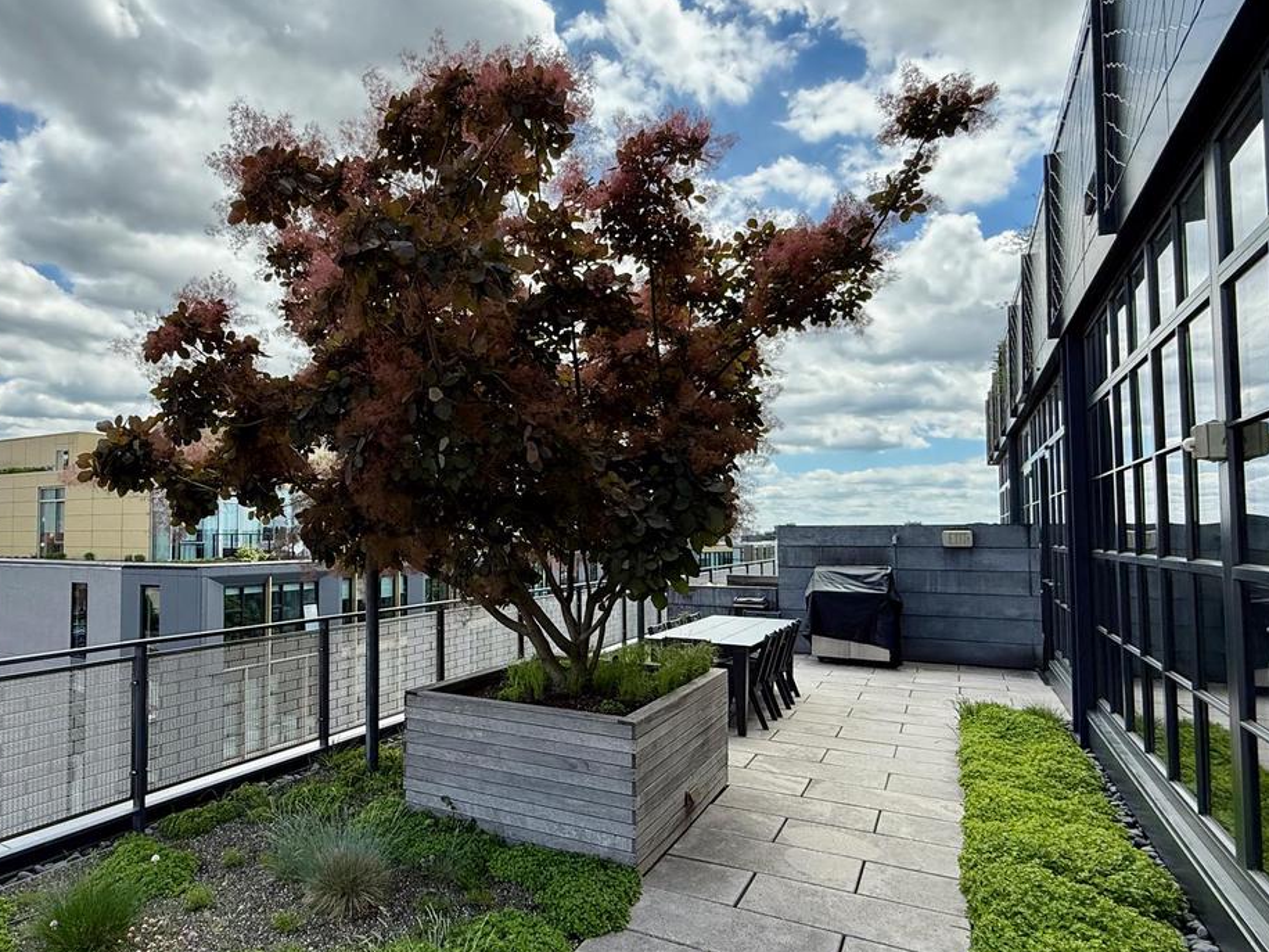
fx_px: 807
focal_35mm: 22
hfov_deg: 74.9
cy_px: 499
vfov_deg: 61.1
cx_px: 467
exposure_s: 1/1189
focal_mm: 2.22
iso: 64
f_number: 2.2
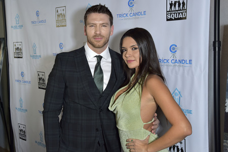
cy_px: 76
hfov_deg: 50.7
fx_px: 241
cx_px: 114
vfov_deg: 35.1
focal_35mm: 38
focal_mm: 38
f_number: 6.3
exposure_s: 1/250
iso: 1250
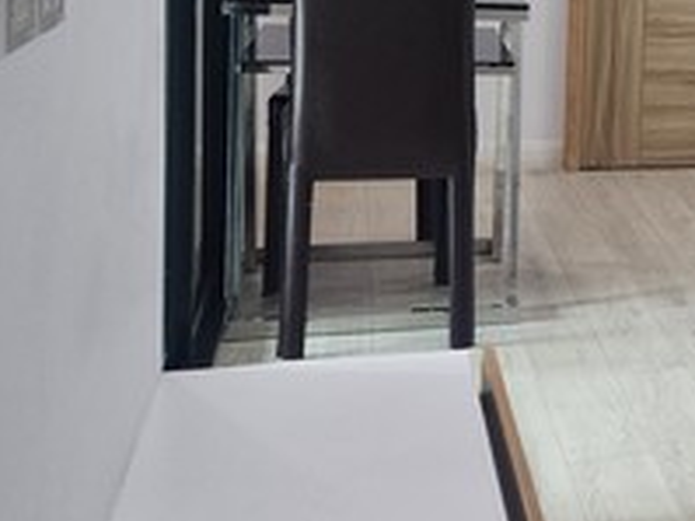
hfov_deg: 22.1
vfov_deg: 19.5
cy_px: 45
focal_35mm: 74
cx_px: 1023
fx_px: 1485
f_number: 1.8
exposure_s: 1/120
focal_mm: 6.4
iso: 160
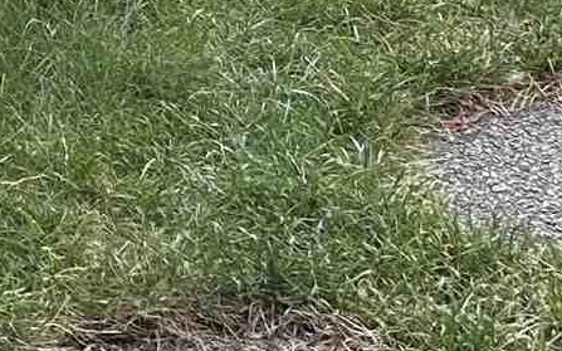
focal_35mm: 175
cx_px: -4
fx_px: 2679
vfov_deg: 6.4
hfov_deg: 11.8
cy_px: -933
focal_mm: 6.86
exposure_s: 1/234
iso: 64
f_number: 1.78
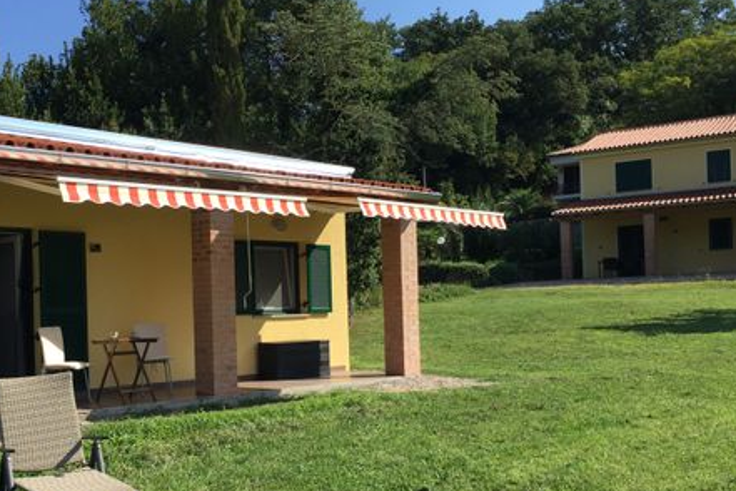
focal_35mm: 41
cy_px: 304
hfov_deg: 46.9
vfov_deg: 32.5
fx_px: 838
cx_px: 270
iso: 32
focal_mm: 4.15
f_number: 2.2
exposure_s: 1/1582
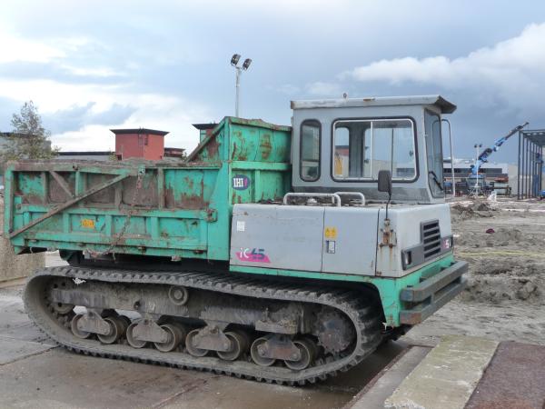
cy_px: 204
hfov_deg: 43.9
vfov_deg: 33.6
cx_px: 272
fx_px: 677
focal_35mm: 43
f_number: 4
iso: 160
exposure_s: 1/160
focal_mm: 7.1
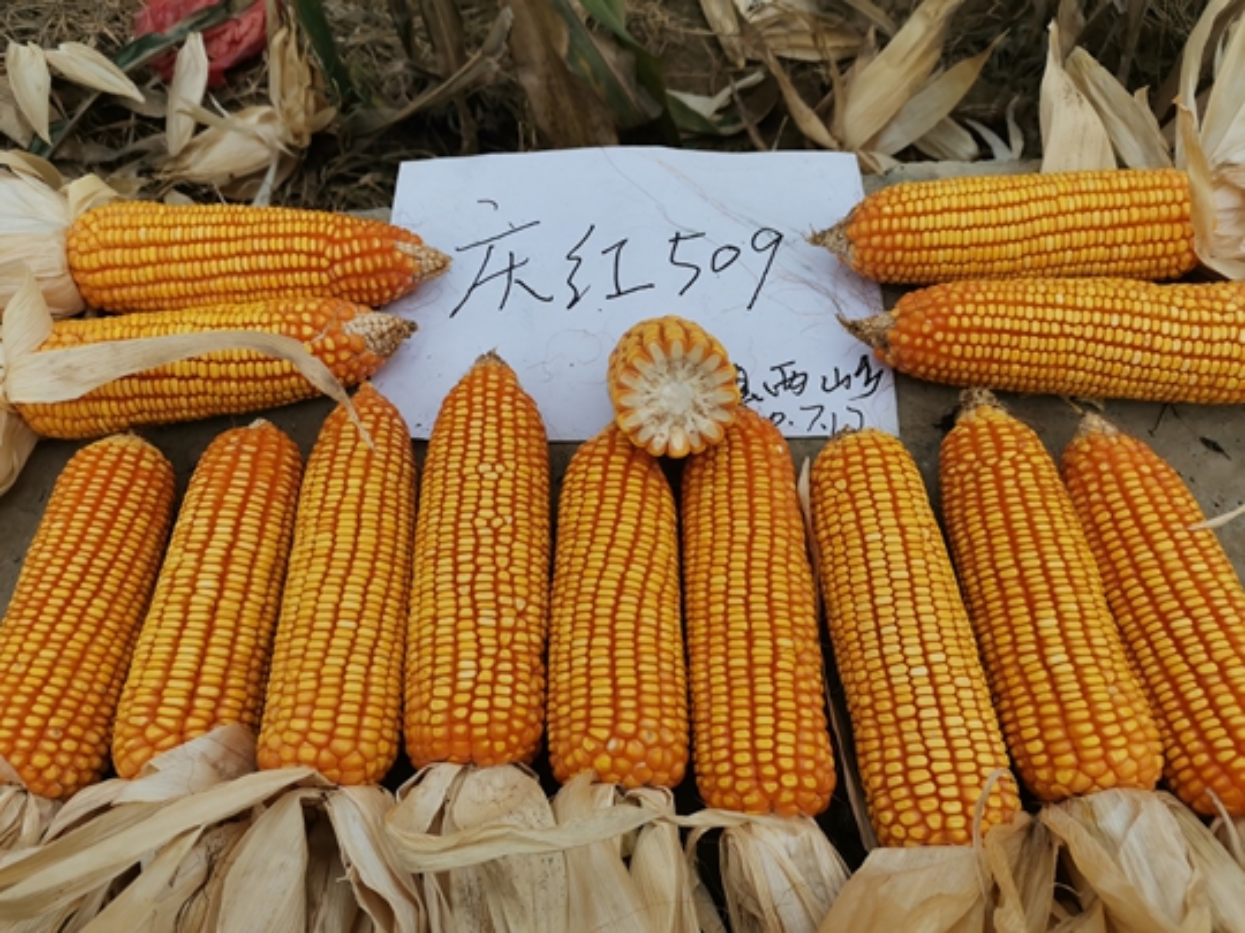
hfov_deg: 67.3
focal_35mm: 26
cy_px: 466
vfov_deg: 53.1
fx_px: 935
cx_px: 622
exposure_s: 1/2364
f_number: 1.8
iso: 50
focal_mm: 4.75
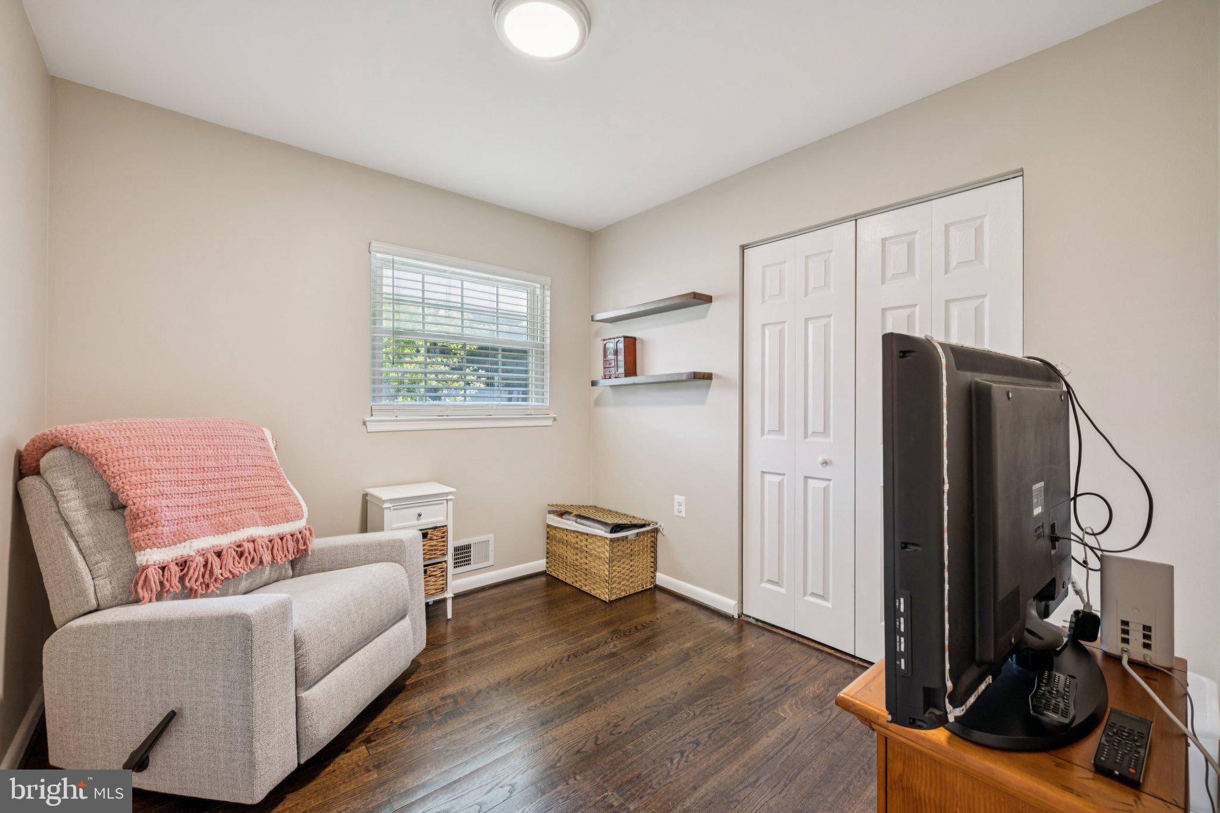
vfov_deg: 77.3
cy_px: 406
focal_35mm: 15
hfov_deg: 100.4
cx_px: 610
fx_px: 508
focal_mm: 15
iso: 100
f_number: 7.1
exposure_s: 1/5
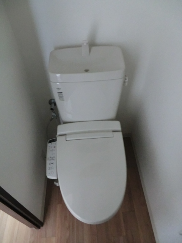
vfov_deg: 71.6
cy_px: 122
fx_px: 168
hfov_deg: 56.8
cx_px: 91
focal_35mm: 24
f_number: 3.2
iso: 800
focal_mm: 4.3
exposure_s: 1/10
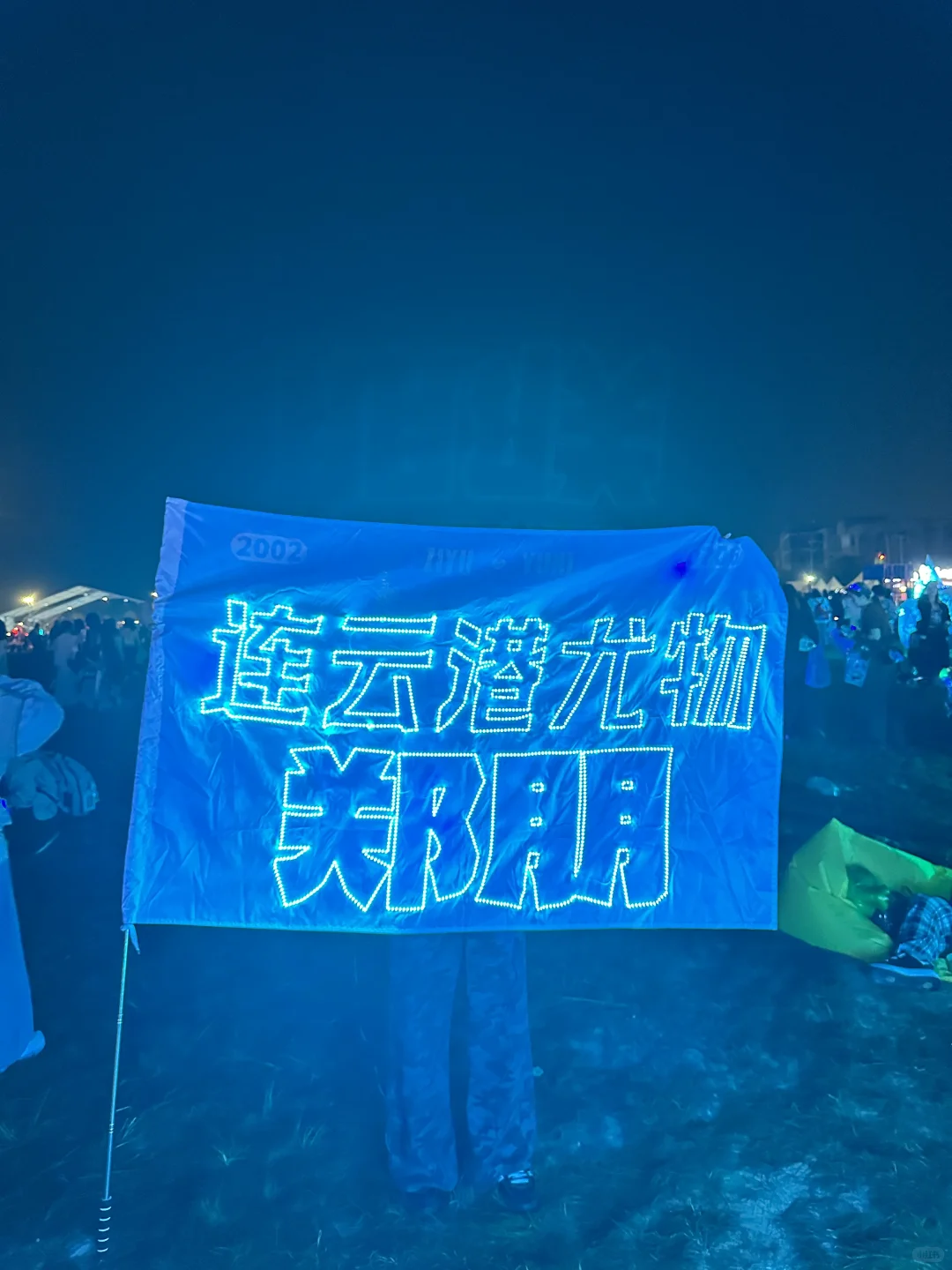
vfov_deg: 71.6
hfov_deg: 56.8
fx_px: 880
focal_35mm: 24
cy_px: 635
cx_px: 476
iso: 800
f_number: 1.78
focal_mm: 6.86
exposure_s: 1/50
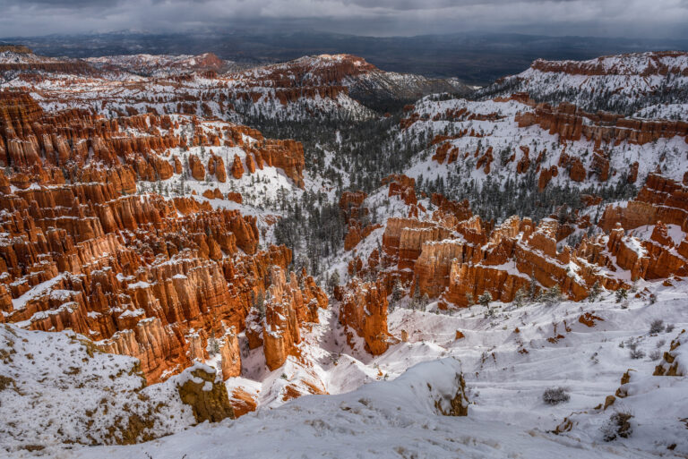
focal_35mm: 24
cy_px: 230
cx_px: 344
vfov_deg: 53.2
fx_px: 459
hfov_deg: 73.7
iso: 64
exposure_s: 1/640
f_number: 8
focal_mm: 24
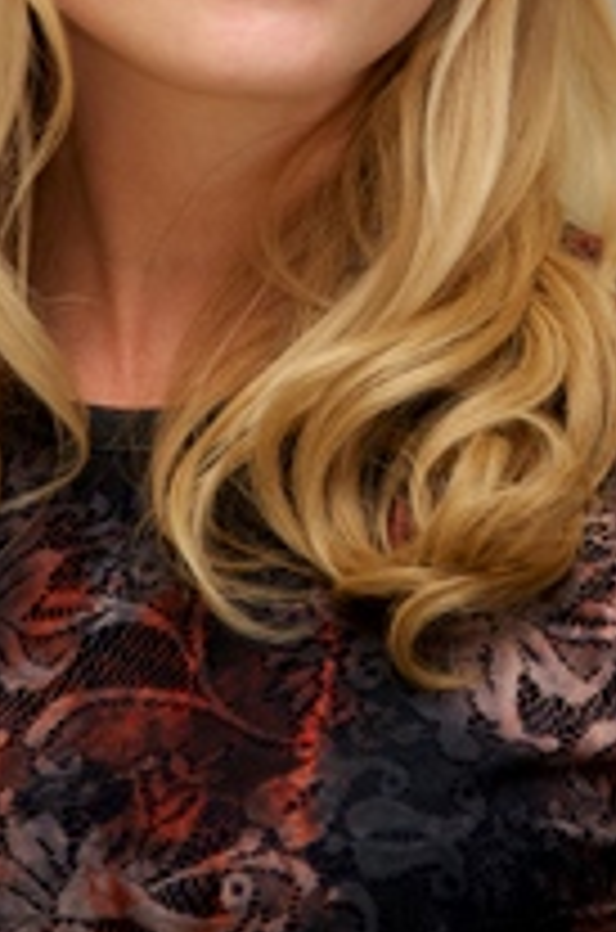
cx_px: 373
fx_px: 11479
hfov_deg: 3.1
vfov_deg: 4.6
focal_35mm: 445
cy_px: 77
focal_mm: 230
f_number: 5.6
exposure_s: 1/125
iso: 640
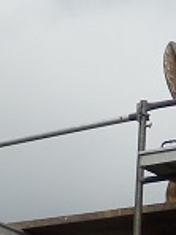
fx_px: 1376
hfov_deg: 6.9
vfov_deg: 9.4
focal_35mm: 203
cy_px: 387
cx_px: 442
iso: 80
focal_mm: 5.5
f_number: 9.4
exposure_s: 1/160
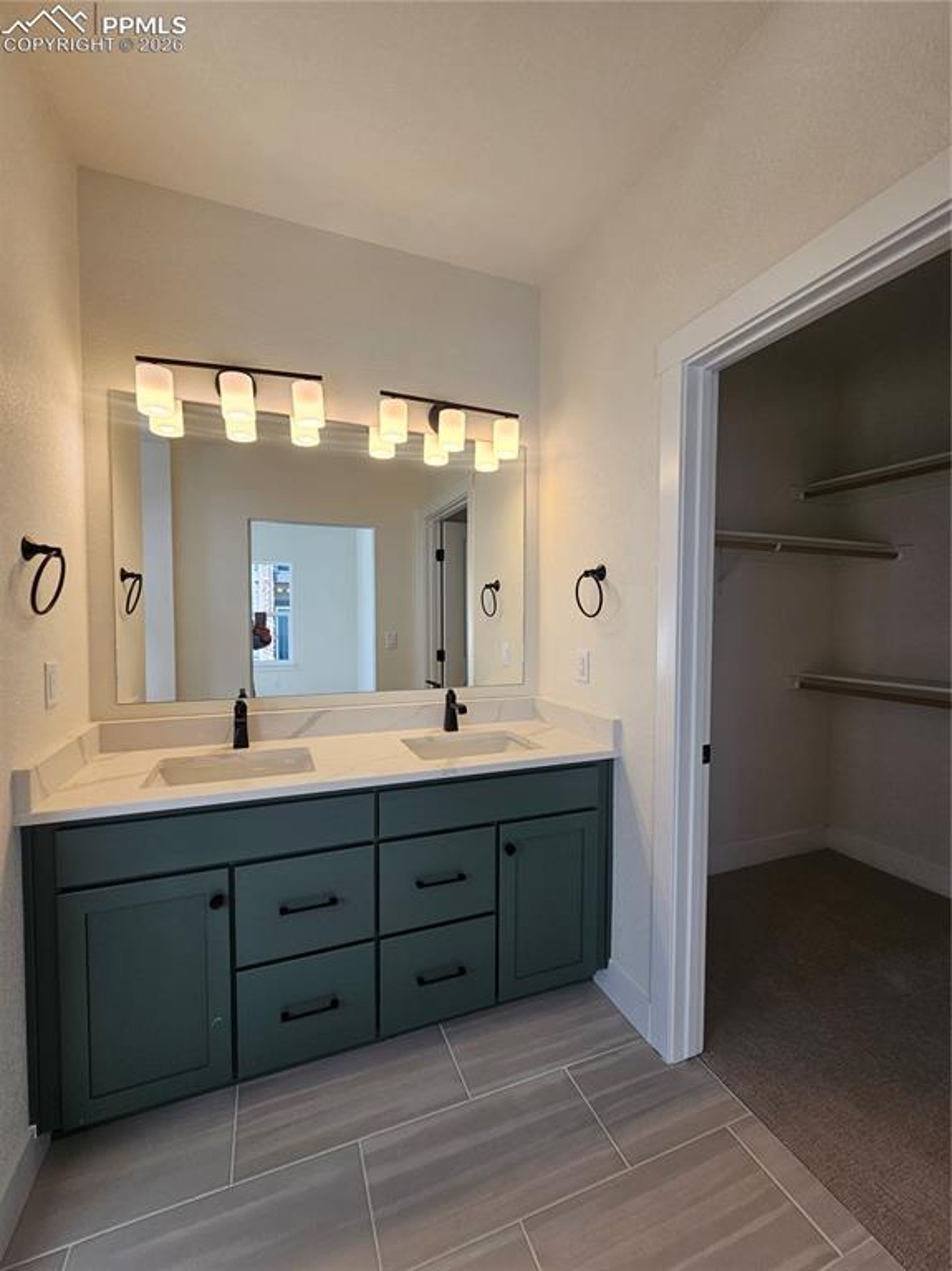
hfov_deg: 89.9
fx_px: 477
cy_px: 636
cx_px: 476
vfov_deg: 106.2
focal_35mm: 13
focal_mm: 2.2
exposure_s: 1/155
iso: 50
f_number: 2.2
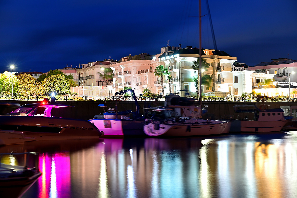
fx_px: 577
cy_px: 99
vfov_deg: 19.4
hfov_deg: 28.9
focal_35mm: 70
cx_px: 148
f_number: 7.1
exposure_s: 20
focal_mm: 70
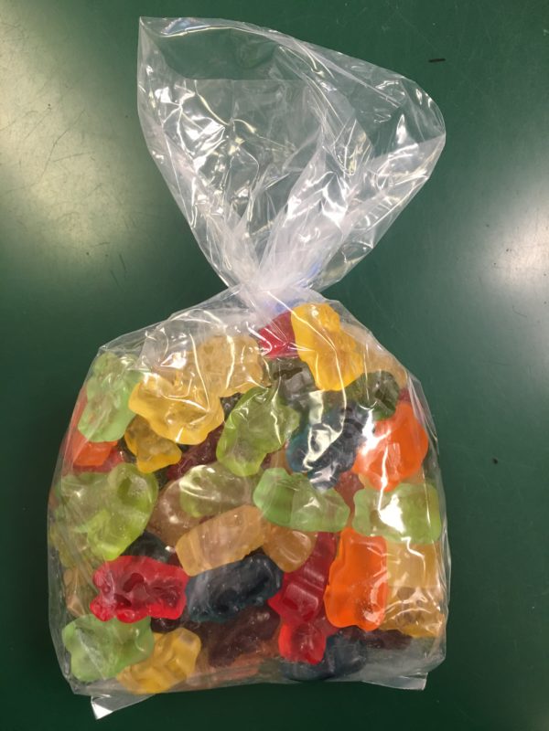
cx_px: 274
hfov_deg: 48.2
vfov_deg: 61.7
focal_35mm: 29
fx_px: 613
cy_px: 366
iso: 50
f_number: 2.2
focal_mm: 4.15
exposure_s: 1/15
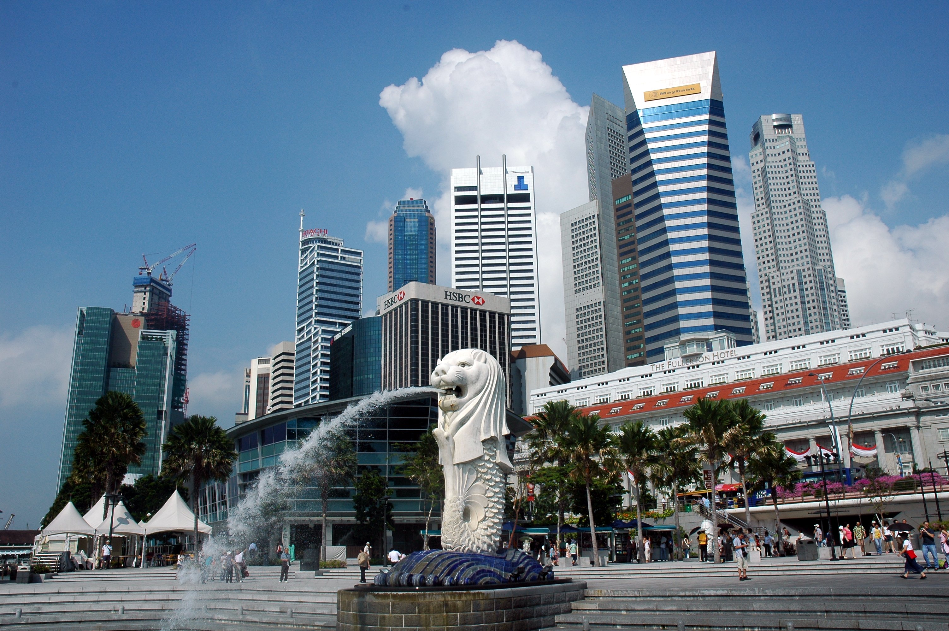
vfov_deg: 47.8
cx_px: 474
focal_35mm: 27
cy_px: 316
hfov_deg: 67.4
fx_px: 711
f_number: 11
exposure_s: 1/500
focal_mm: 18
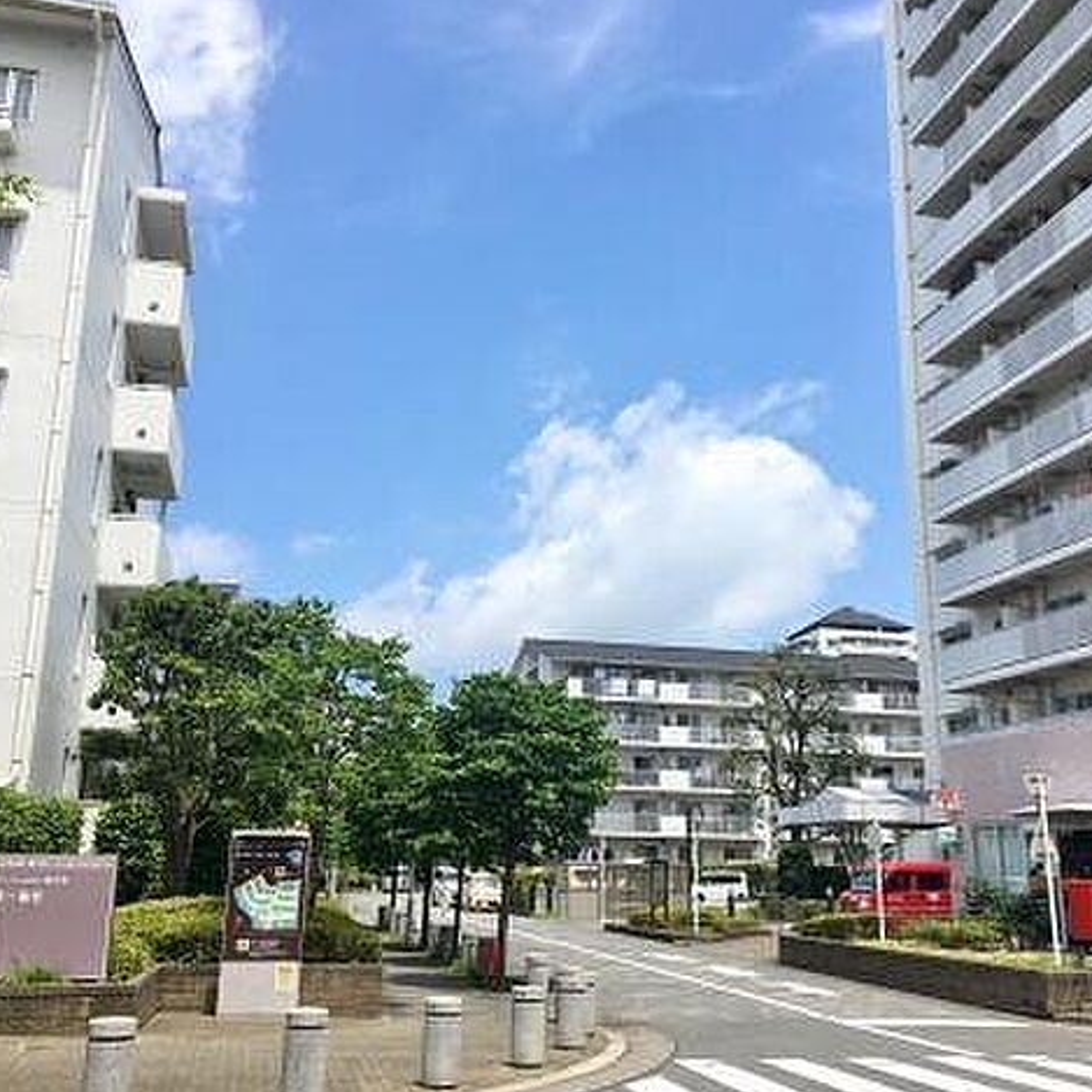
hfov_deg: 47.2
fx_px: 1249
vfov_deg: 47.2
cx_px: 568
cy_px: 547
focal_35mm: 35
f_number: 2.2
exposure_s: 1/855
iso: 25
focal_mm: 4.15
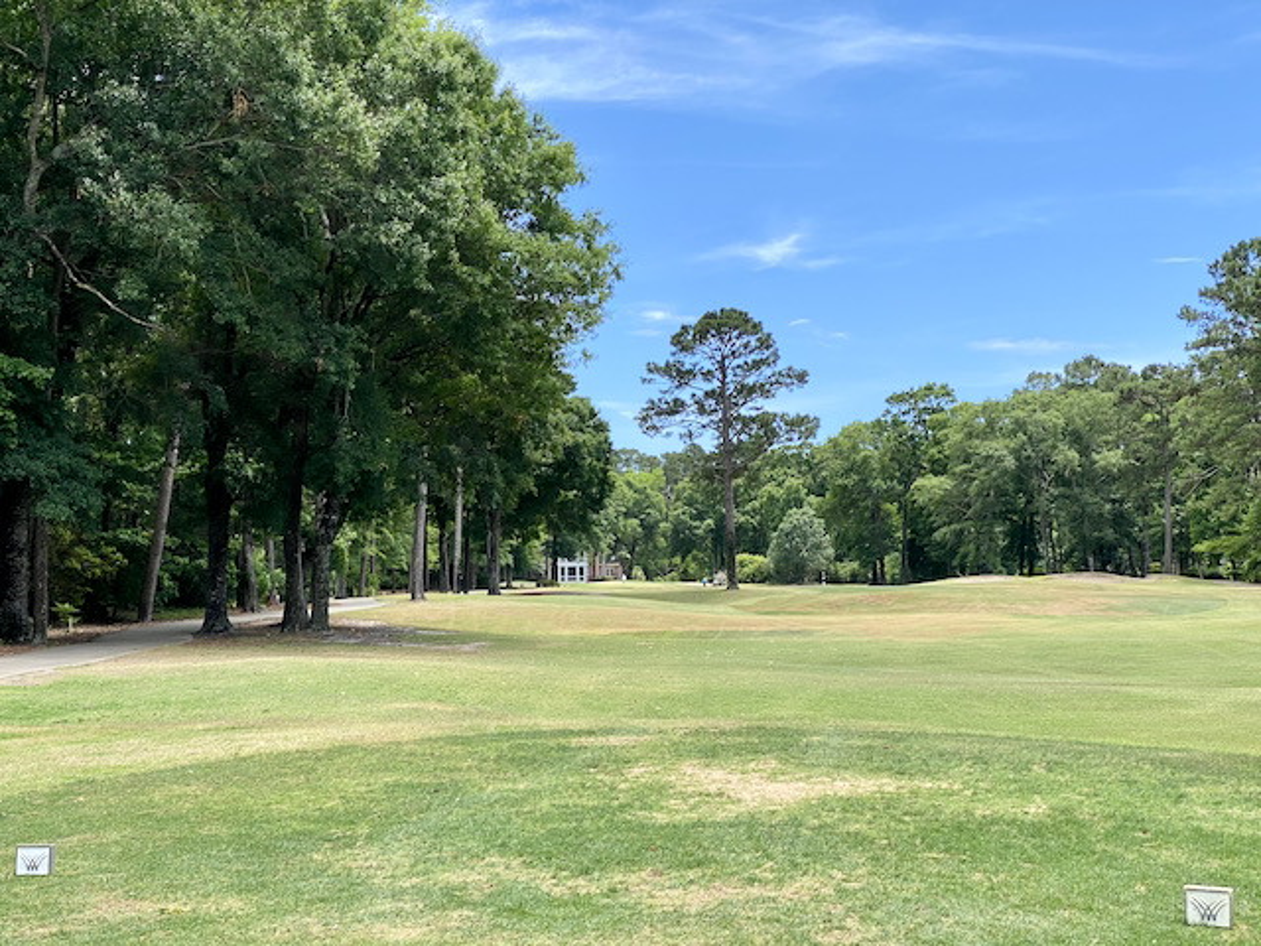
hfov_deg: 36.8
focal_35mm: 52
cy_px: 473
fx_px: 1894
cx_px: 630
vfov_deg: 28.0
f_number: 2
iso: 20
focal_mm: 6
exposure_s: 1/978
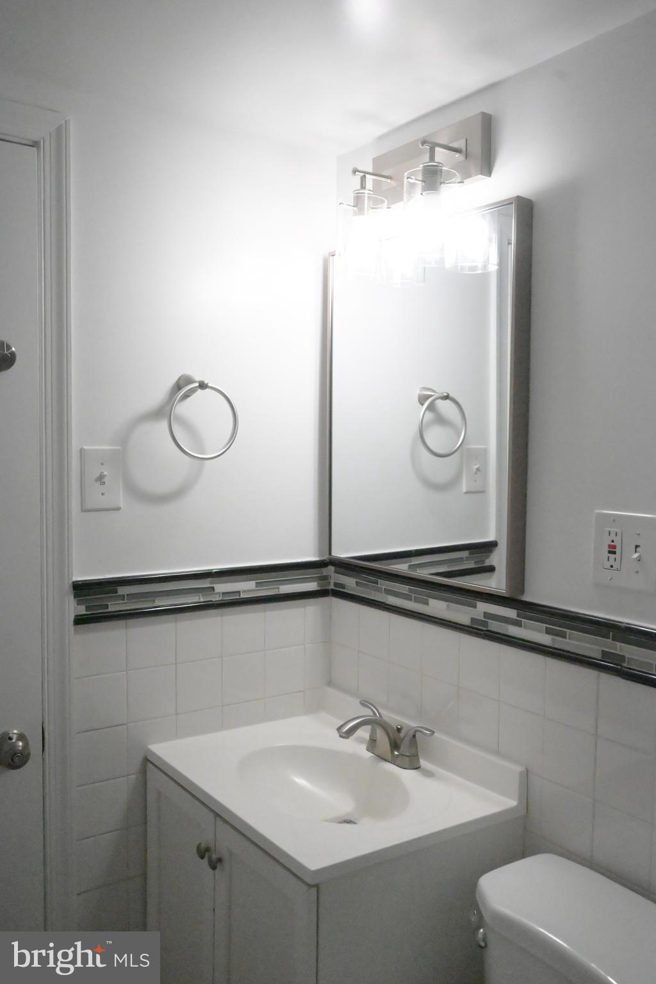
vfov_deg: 60.3
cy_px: 492
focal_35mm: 31
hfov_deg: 42.3
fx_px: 847
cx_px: 328
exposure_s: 1/6400
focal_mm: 31
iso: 25600
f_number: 4.8
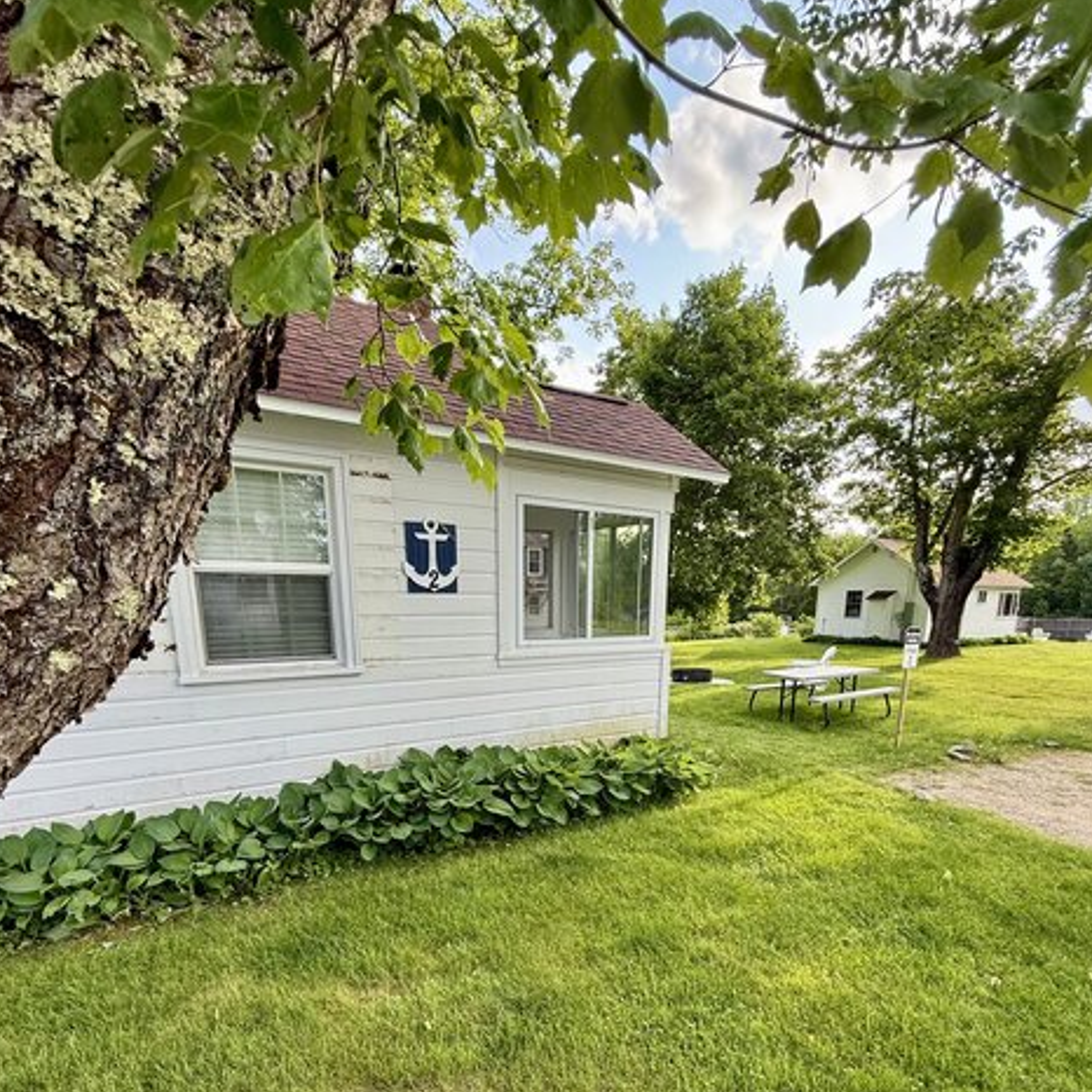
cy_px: 733
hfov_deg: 84.0
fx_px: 607
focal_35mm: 17
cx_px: 541
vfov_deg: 81.0
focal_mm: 2.22
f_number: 2.2
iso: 50
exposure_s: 1/183
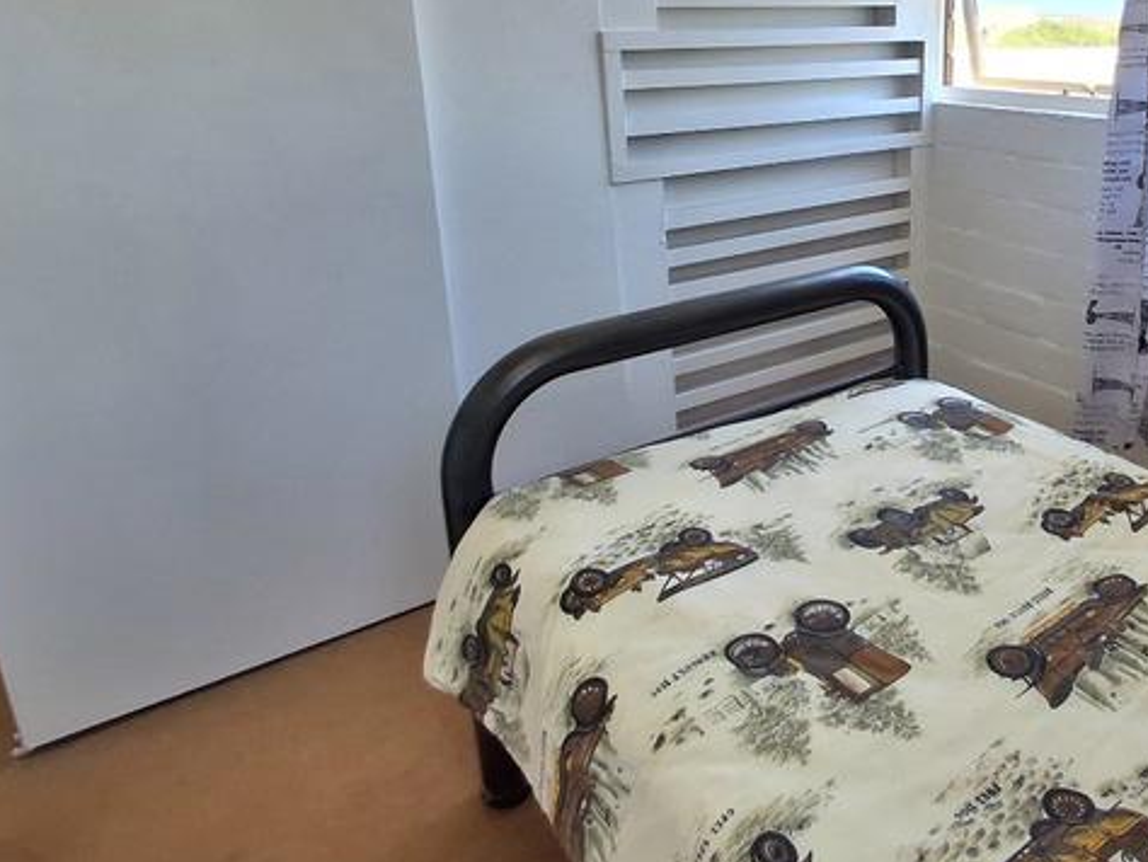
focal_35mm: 27
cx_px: 831
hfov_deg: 62.3
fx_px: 896
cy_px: 295
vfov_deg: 50.6
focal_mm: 1.64
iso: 40
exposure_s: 1/175
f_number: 2.2
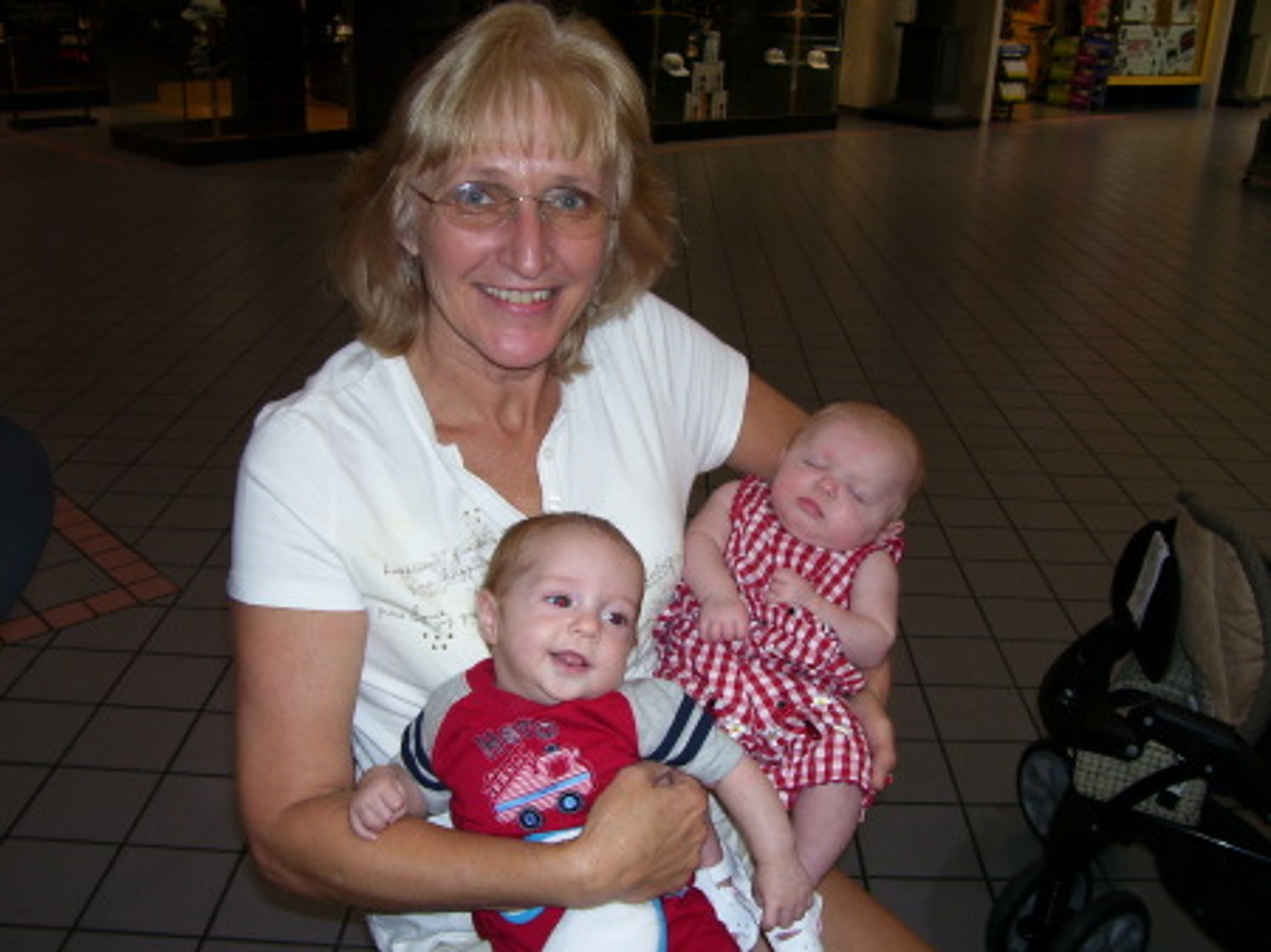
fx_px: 1248
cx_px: 636
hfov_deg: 54.0
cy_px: 476
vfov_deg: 41.8
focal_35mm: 34
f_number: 2.7
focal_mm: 5.6
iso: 80
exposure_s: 1/60
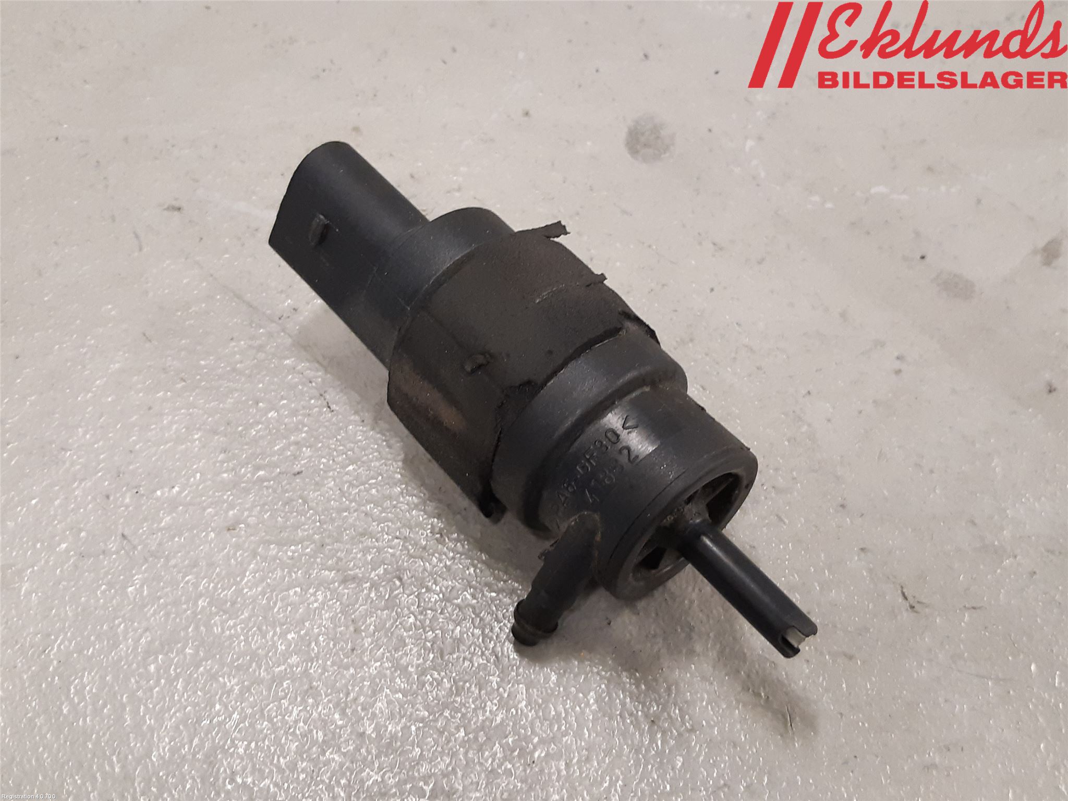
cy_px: 400
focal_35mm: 26
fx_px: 802
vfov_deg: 53.1
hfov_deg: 67.3
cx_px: 534
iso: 200
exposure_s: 1/50
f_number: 1.7
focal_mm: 3.93
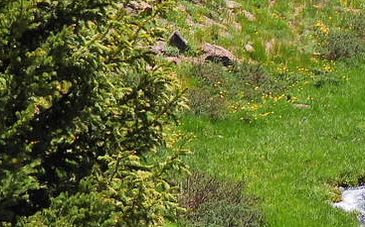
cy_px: -181
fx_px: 3858
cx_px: 504
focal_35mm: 388
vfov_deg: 3.4
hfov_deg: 5.4
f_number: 4
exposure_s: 1/800
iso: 100
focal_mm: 18.7
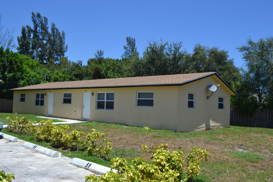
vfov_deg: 43.6
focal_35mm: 30
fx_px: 227
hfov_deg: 61.9
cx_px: 136
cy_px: 91
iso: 100
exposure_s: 1/250
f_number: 8
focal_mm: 20
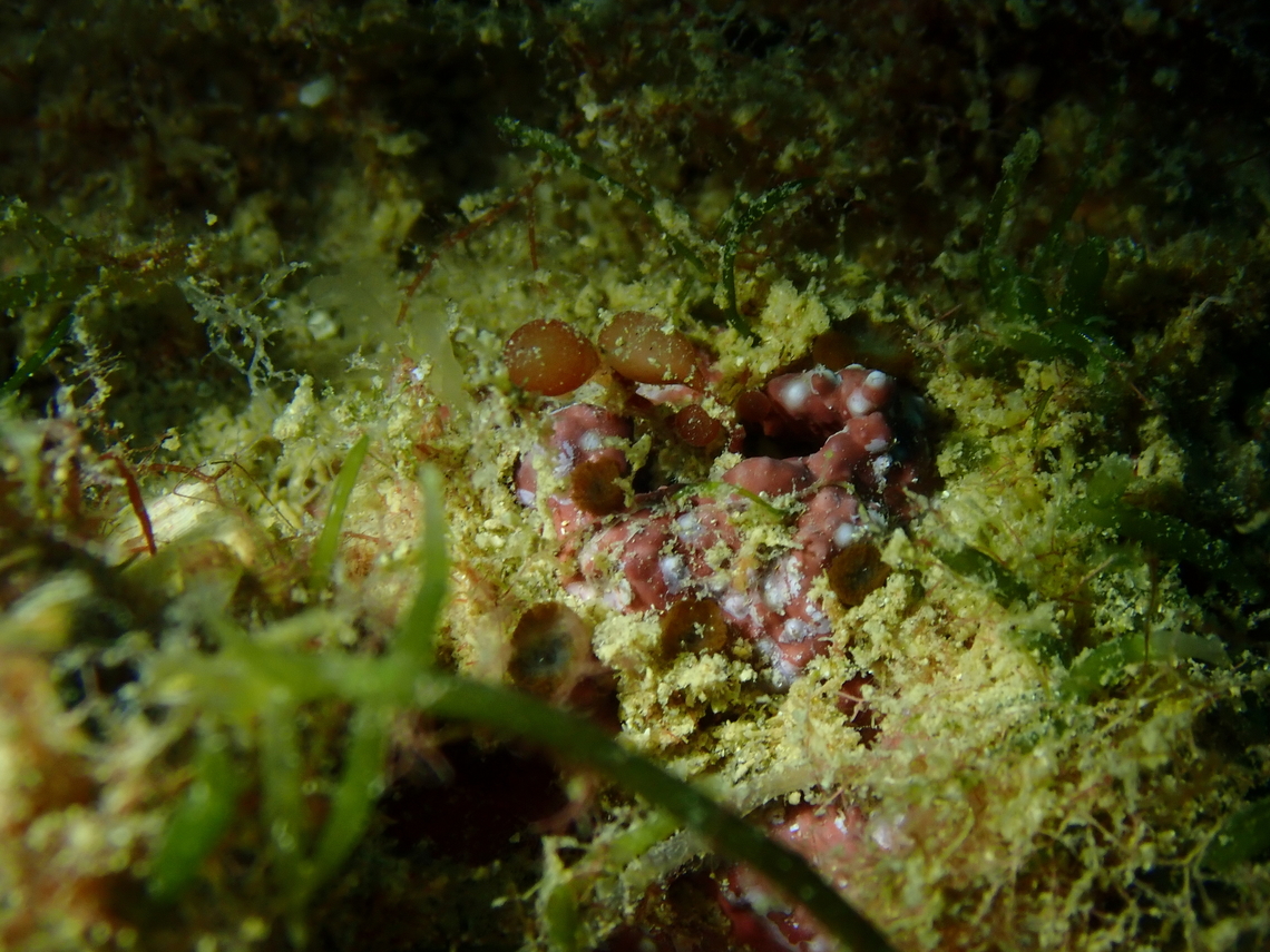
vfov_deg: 14.8
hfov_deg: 19.6
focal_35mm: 100
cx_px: 635
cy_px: 476
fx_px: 3669
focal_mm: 18
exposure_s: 1/400
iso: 200
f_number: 6.3
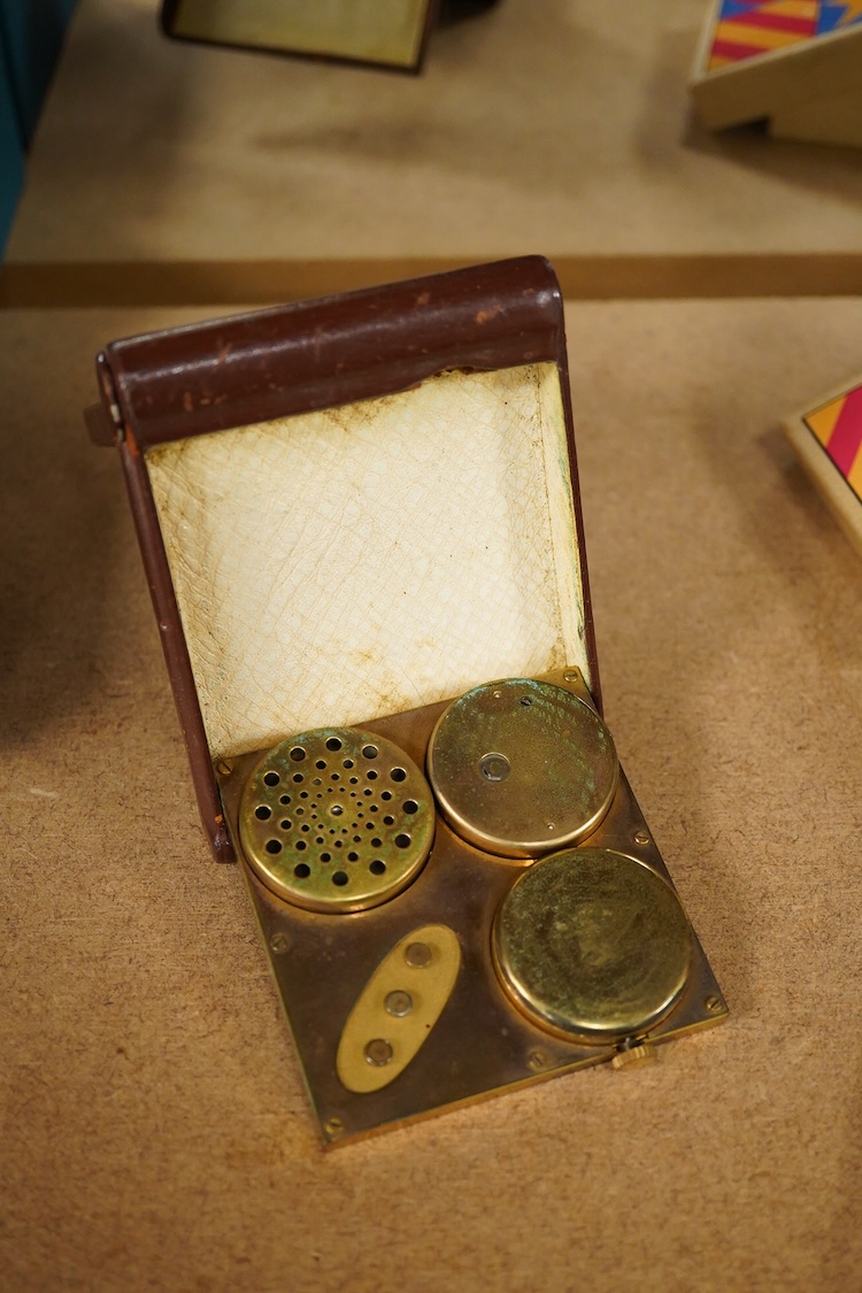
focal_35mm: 45
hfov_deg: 29.9
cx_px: 431
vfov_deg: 43.6
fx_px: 1616
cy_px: 646
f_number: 4.5
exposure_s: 1/160
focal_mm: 30
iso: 2500
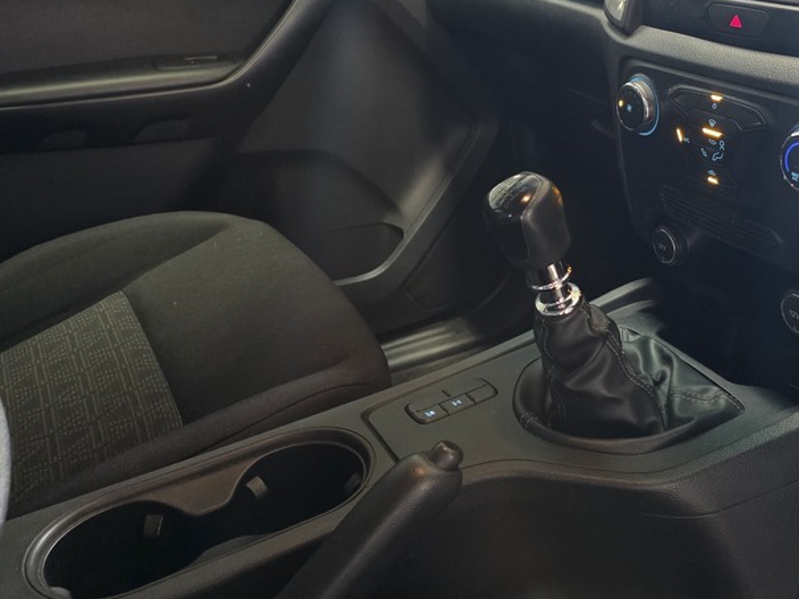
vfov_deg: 36.0
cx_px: 545
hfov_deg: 46.9
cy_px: 152
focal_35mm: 39
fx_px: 900
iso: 1000
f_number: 1.7
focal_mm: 6.25
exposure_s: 1/100
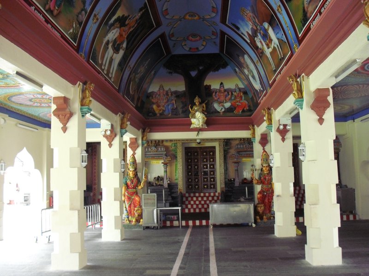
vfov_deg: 37.7
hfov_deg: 49.0
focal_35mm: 38
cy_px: 138
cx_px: 184
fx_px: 405
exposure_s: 1/60
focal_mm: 6.2
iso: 200
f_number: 2.8
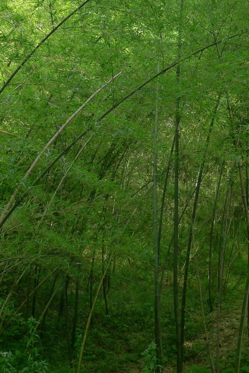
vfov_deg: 29.4
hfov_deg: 20.3
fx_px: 694
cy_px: 78
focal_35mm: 67
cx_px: 116
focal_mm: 7.5
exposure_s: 1/125
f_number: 2.3
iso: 125
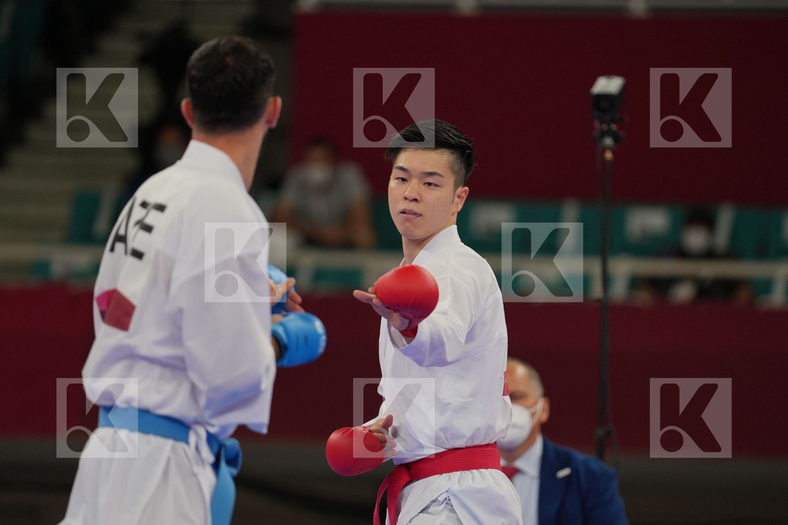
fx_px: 6566
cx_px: 394
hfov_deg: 6.9
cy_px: 262
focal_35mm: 300
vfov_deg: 4.6
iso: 500
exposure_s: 1/1000
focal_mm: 200
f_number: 2.8
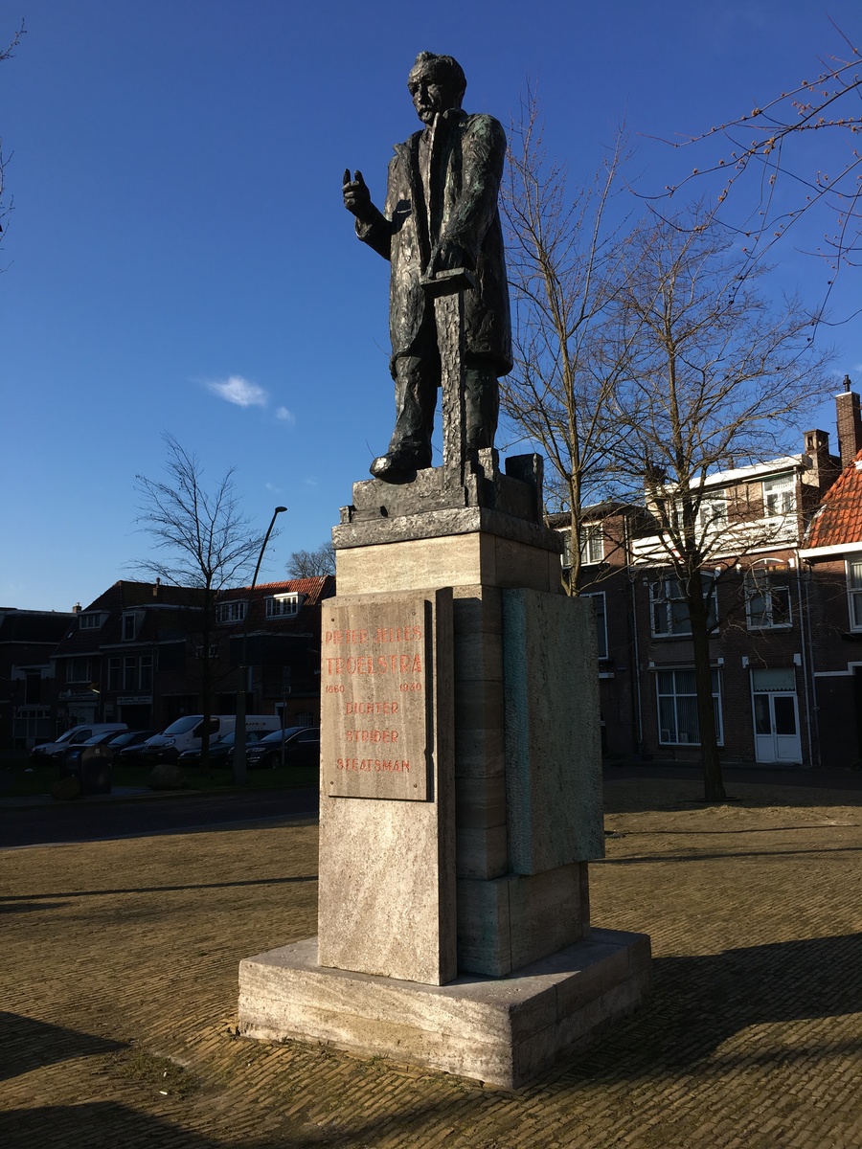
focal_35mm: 29
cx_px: 431
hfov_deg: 48.2
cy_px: 574
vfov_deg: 61.7
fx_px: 963
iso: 25
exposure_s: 1/905
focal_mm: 4.15
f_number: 2.2
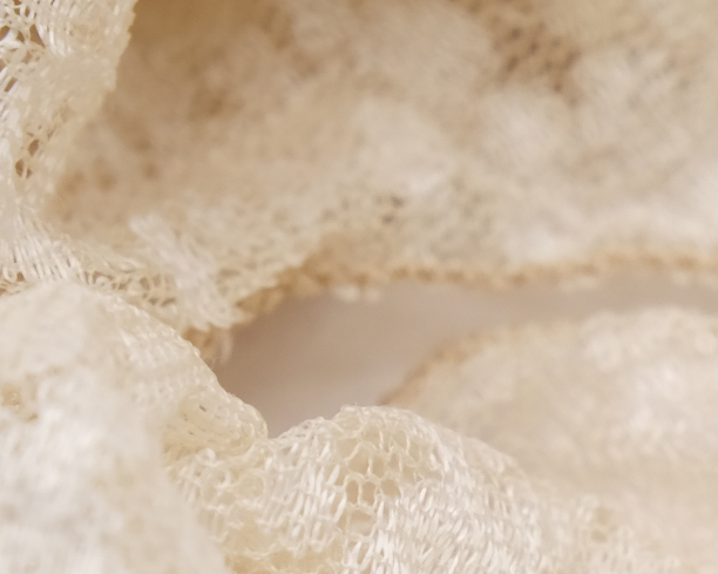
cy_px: 608
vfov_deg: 4.6
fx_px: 7158
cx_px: 1215
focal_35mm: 337
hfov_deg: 5.7
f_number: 8
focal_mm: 58.6
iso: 640
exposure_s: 1/50
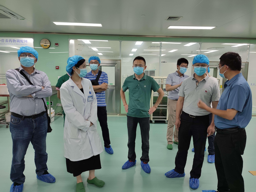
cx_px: 128
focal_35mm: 25
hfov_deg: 69.4
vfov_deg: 54.9
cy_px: 96
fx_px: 185
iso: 78
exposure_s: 1/33
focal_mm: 5.96
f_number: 1.75
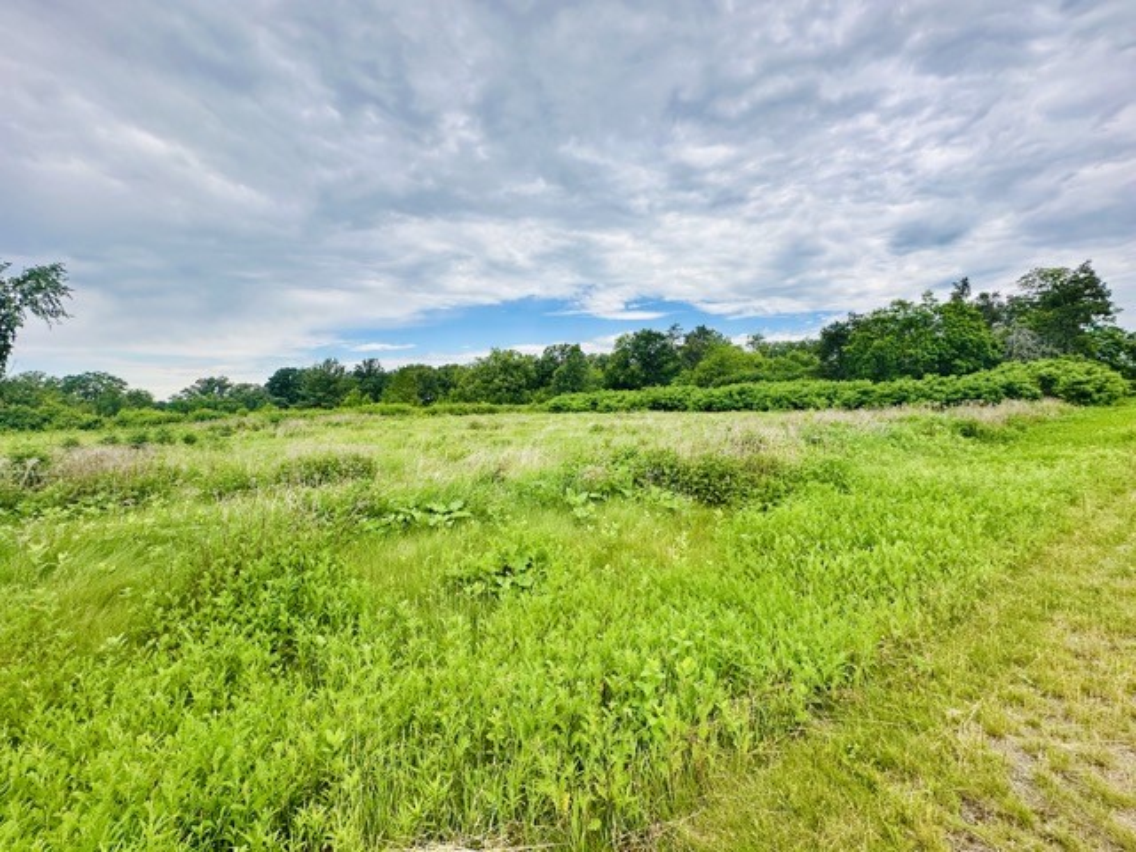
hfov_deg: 102.1
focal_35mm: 14
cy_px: 426
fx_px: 459
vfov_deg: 85.7
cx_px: 568
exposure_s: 1/1221
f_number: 2.2
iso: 40
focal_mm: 2.22
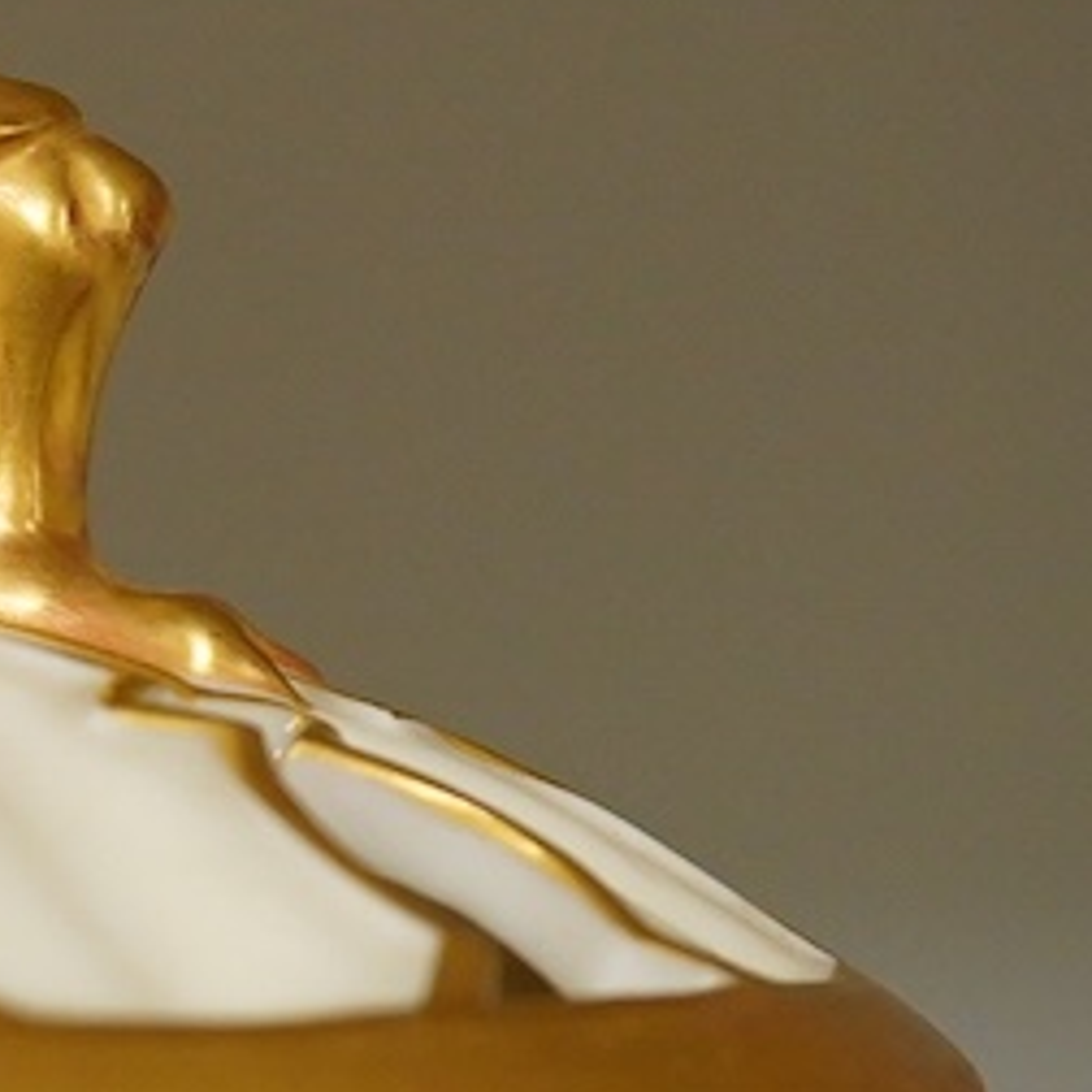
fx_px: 6103
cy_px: 1079
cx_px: -457
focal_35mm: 171
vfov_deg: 10.1
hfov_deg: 10.0
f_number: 7.1
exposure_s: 1/160
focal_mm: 30
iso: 2500
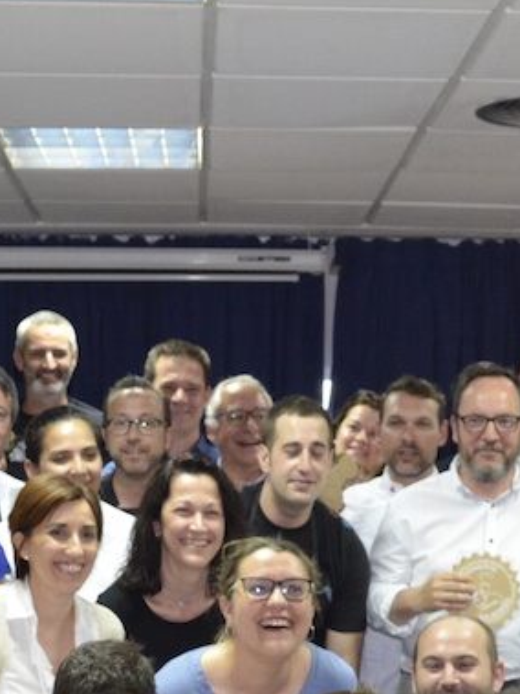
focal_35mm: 83
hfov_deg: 17.8
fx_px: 1656
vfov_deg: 22.3
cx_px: 273
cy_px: 771
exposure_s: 1/60
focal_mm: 17
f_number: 4
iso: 1800
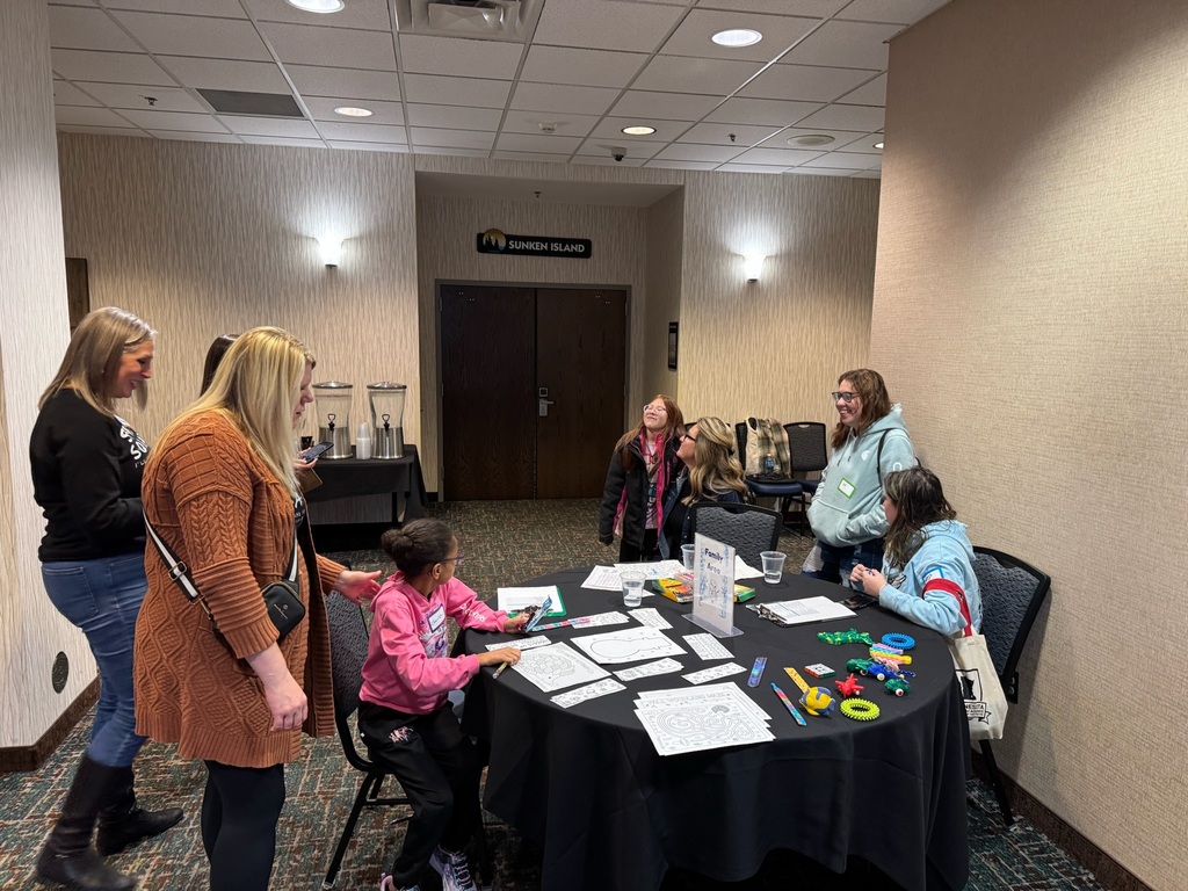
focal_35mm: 24
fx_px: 824
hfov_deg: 71.6
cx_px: 594
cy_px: 446
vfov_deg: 56.8
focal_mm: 6.76
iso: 320
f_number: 1.78
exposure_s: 1/60
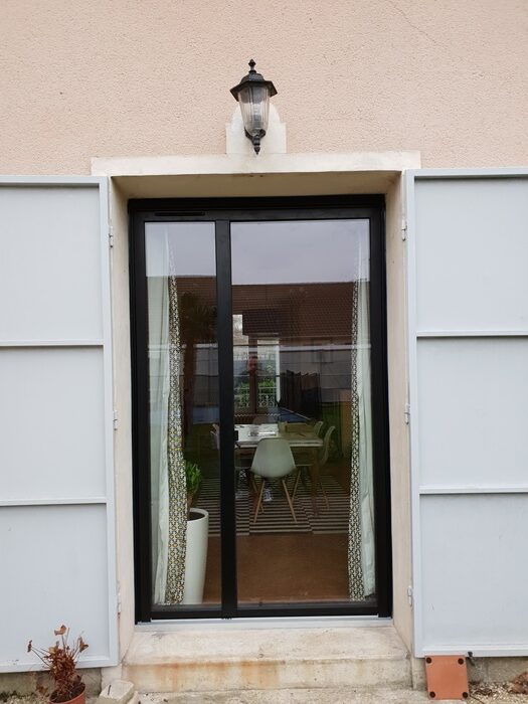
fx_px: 529
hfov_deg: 53.1
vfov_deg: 67.3
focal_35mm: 26
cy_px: 352
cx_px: 264
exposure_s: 1/50
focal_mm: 4.3
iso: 125
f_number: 2.4
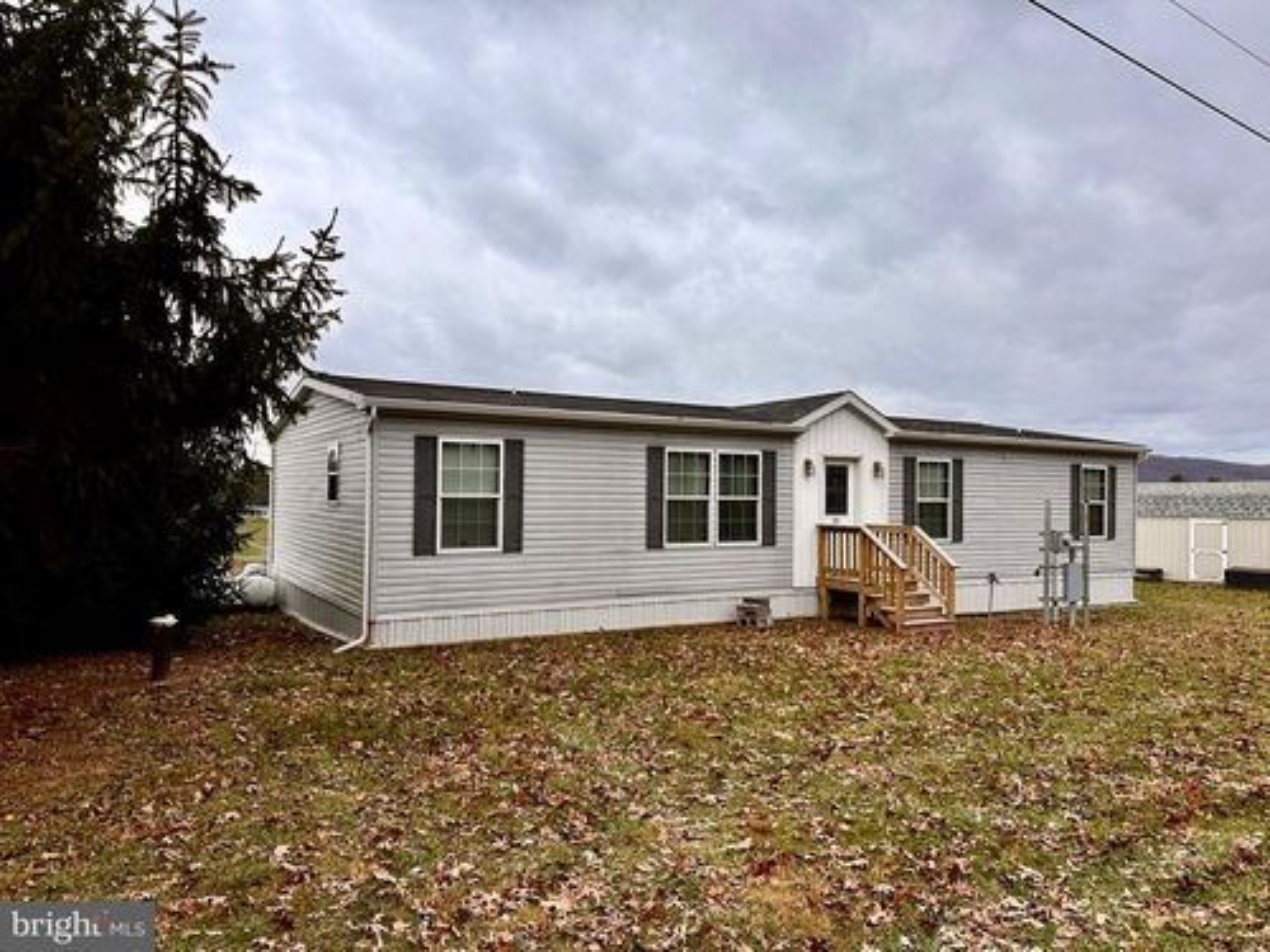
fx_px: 881
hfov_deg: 71.6
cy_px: 476
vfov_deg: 56.8
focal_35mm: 24
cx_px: 635
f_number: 1.78
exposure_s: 1/1639
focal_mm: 6.86
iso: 80
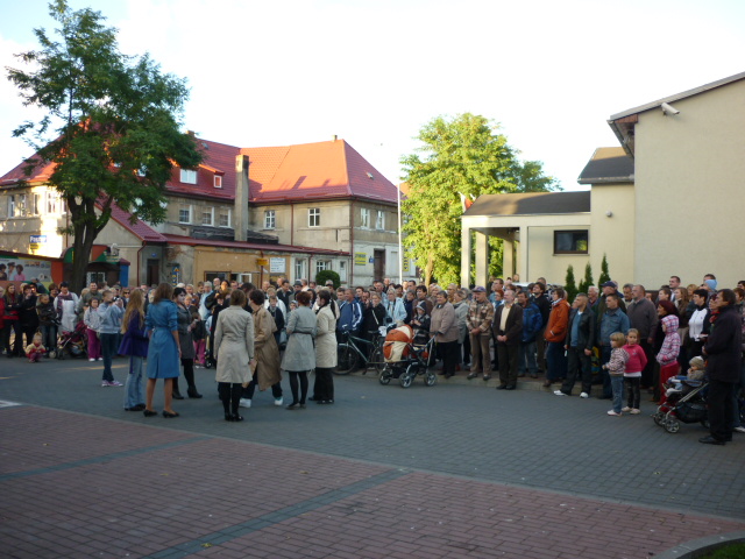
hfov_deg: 55.4
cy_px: 280
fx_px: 710
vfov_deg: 42.9
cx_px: 372
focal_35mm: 33
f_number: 2.8
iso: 80
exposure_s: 1/100
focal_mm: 5.5
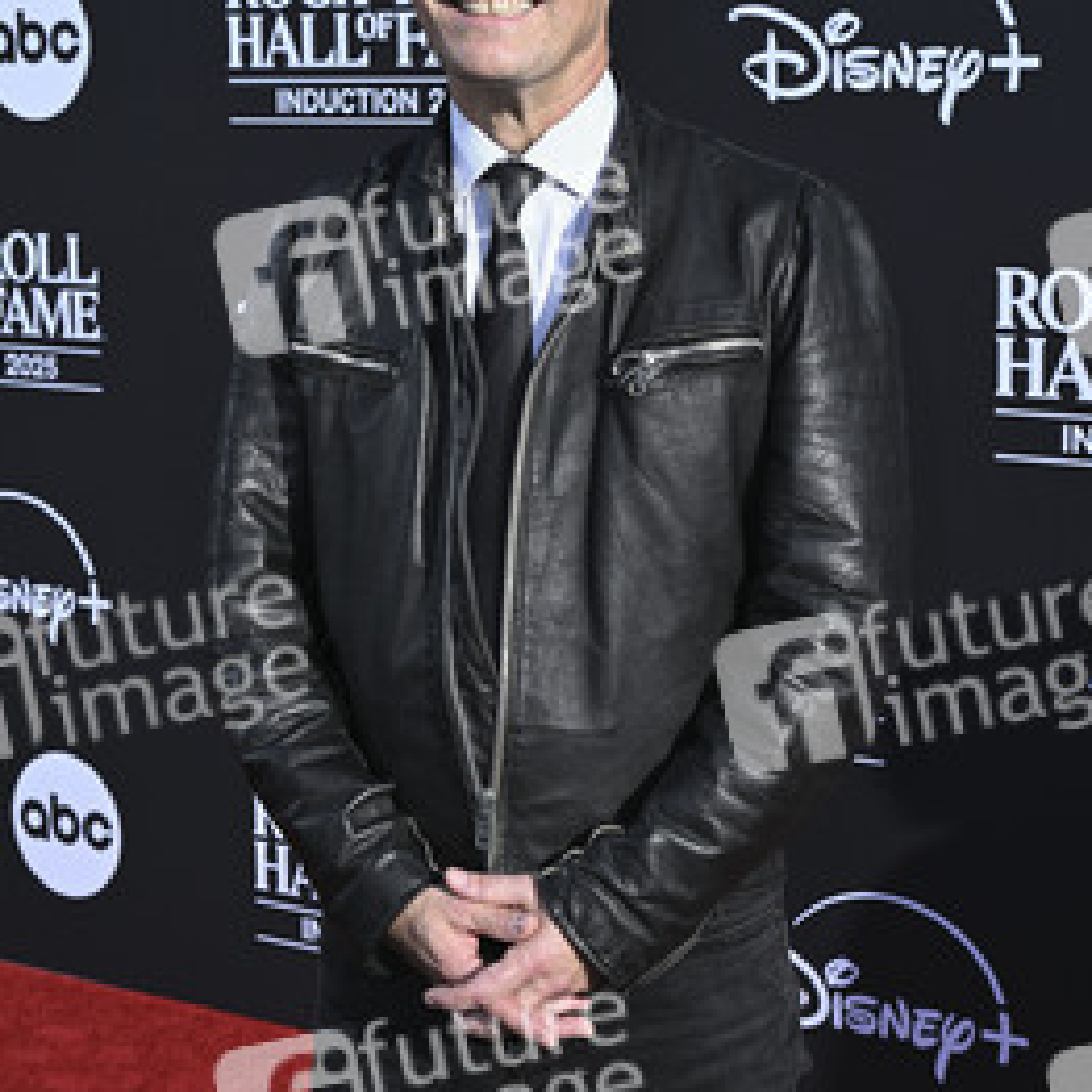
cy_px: 467
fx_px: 2641
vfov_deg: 23.3
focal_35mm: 74
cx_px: 550
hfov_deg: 23.4
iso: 160
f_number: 10
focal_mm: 57
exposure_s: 1/320
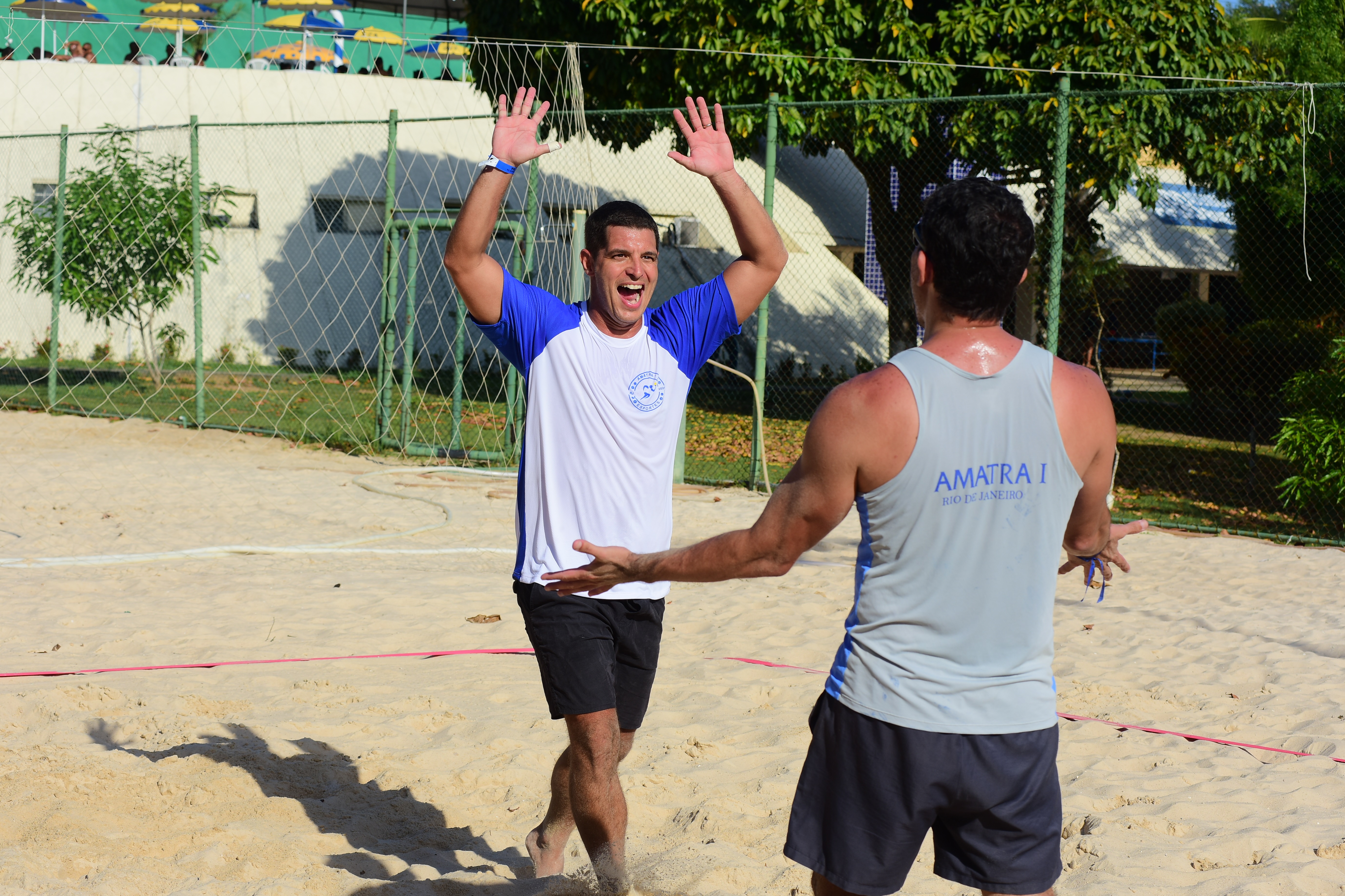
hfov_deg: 25.4
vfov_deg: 17.1
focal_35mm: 80
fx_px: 2989
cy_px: 448
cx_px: 672
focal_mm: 80
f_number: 7.1
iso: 160
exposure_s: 1/640
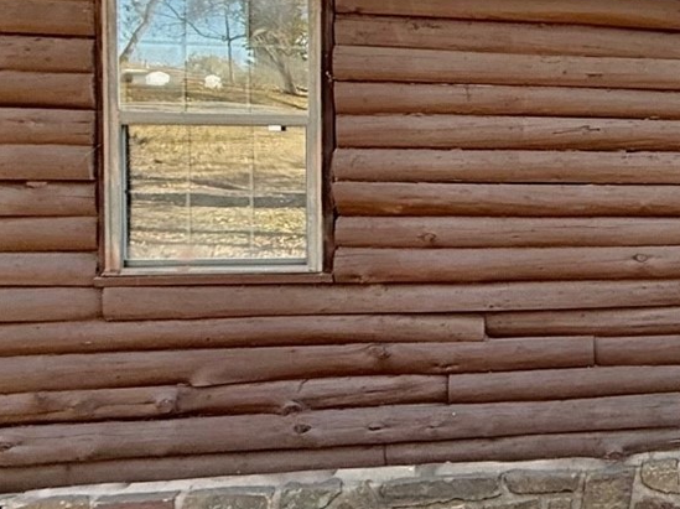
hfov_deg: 31.0
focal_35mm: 49
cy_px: 182
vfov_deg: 29.5
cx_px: 868
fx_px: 962
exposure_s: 1/106
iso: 64
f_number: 2.2
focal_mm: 2.22
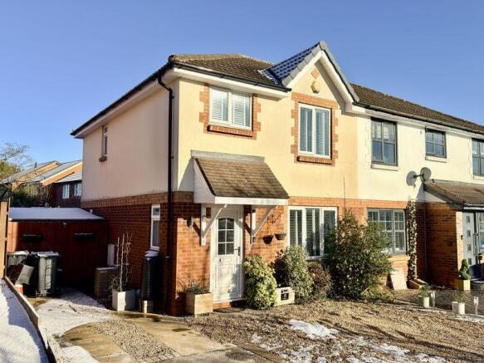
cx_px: 242
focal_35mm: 30
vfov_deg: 46.8
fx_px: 419
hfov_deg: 60.0
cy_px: 182
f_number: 1.78
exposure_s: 1/5128
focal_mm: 6.76
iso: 64
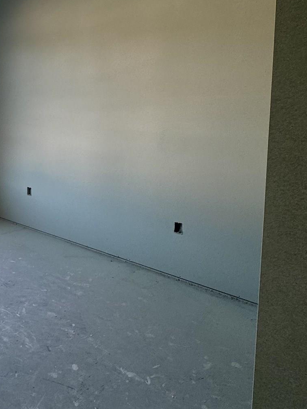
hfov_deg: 37.2
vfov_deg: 55.4
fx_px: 378
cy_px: 131
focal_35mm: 32
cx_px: -29
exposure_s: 1/99
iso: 64
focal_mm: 2.22
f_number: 2.2
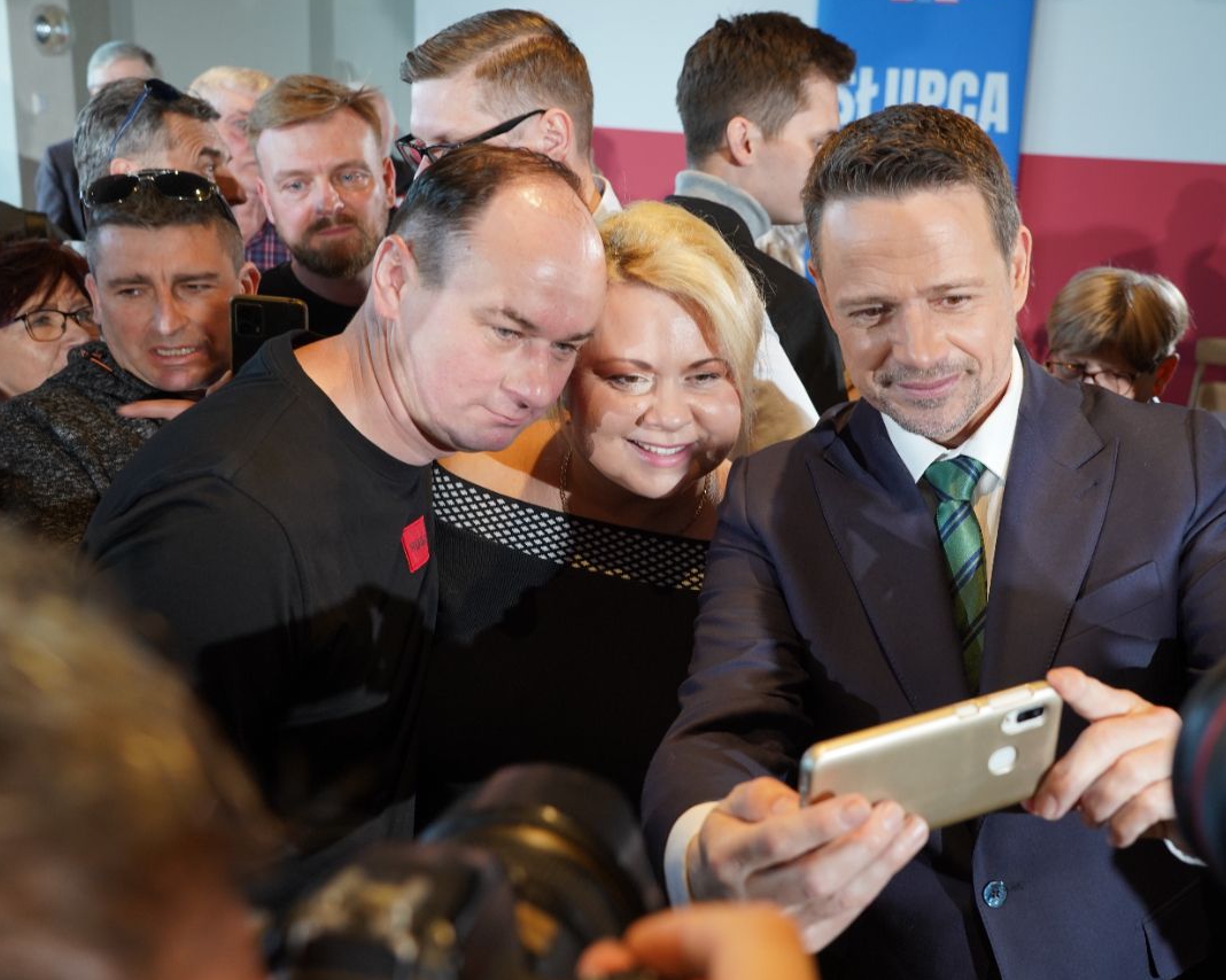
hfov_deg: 45.5
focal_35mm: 40
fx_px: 1451
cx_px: 743
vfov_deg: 37.3
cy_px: 489
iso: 1250
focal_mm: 35
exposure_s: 1/100
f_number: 5.6
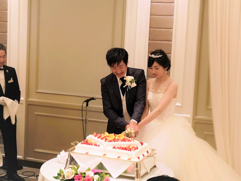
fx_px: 473
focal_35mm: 68
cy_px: 90
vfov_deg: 21.6
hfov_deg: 28.6
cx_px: 120
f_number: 1.8
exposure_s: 1/50
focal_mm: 3.95
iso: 125
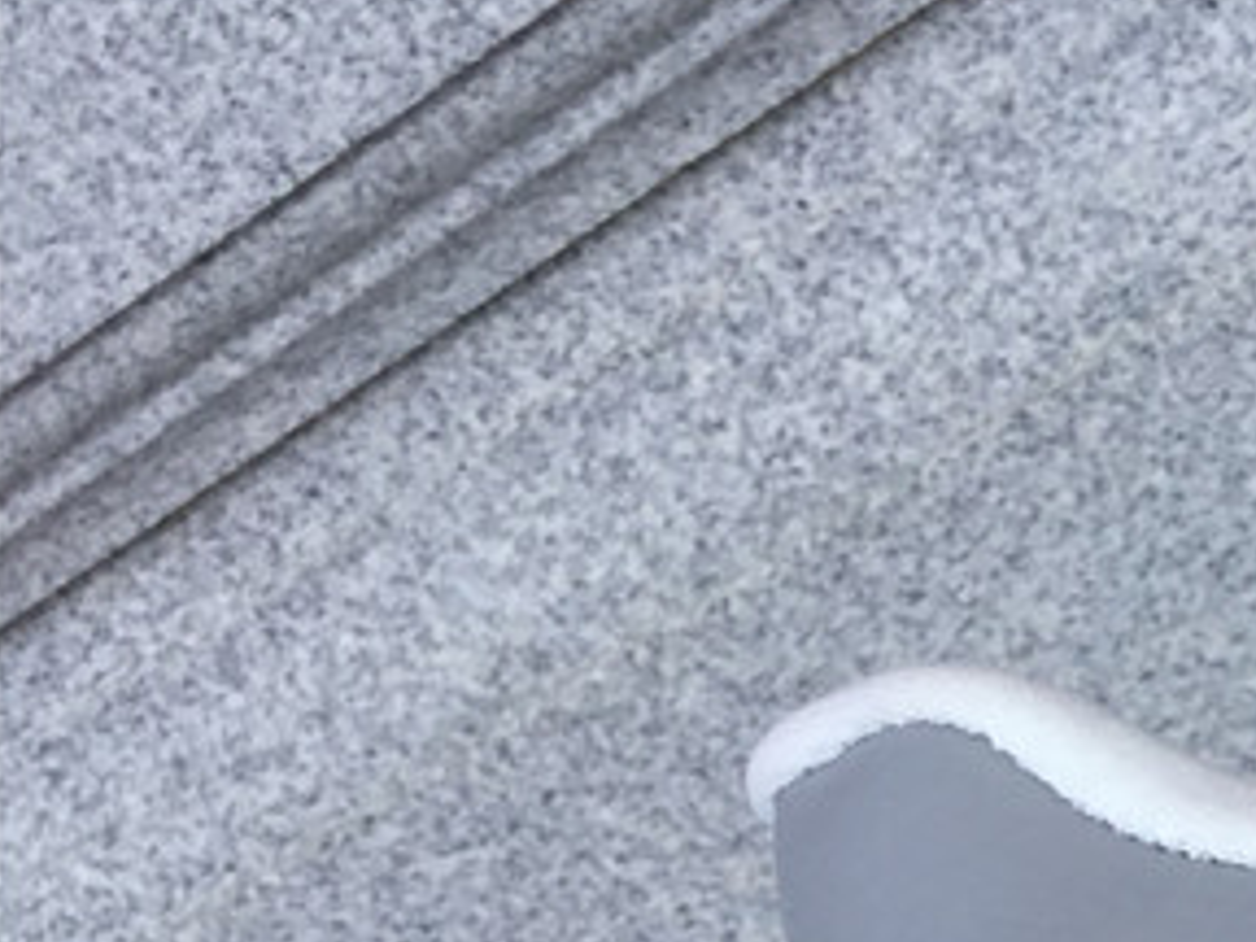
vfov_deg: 15.0
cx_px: 1954
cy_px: 918
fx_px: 3520
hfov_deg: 17.8
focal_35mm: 97
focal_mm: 3.3
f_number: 2.4
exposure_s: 1/255
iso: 25
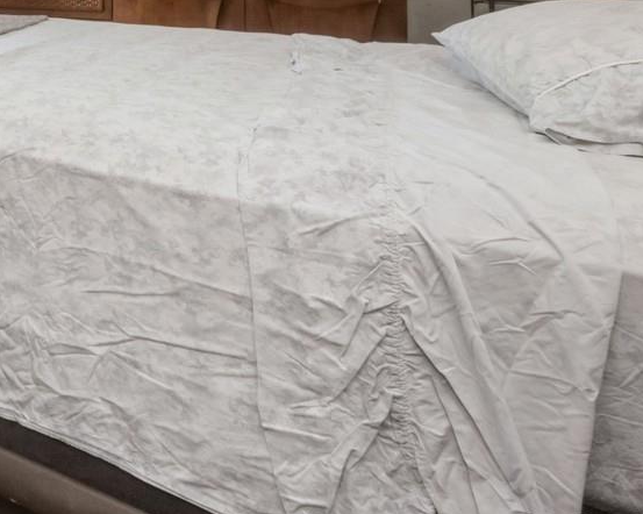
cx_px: -227
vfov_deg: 32.6
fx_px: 749
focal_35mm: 39
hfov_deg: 32.4
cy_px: -72
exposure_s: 1/50
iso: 400
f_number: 11
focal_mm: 14.5
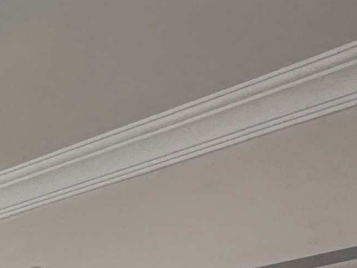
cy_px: 548
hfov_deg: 16.4
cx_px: -380
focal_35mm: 87
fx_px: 897
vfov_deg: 14.1
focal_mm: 2.22
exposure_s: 1/50
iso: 200
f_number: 2.2
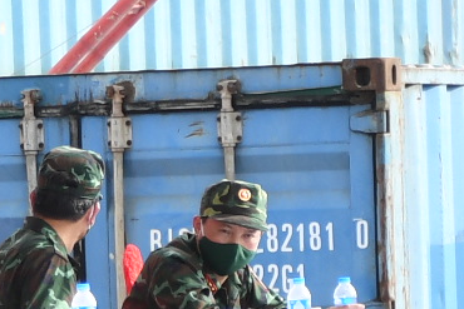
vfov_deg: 2.0
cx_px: -602
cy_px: 209
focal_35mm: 700
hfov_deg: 2.9
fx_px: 9025
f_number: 5
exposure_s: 1/200
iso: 160
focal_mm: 62
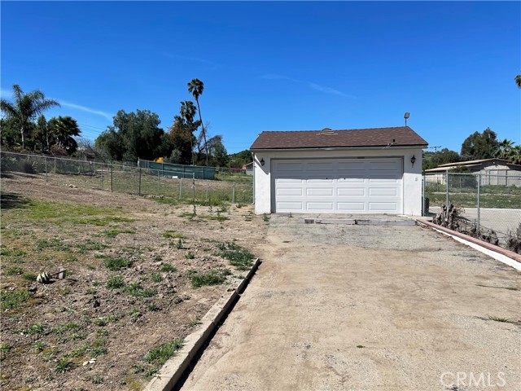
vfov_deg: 54.9
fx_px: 376
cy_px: 196
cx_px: 260
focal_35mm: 25
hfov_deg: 69.4
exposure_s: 1/5376
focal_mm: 5.1
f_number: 1.6
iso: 32
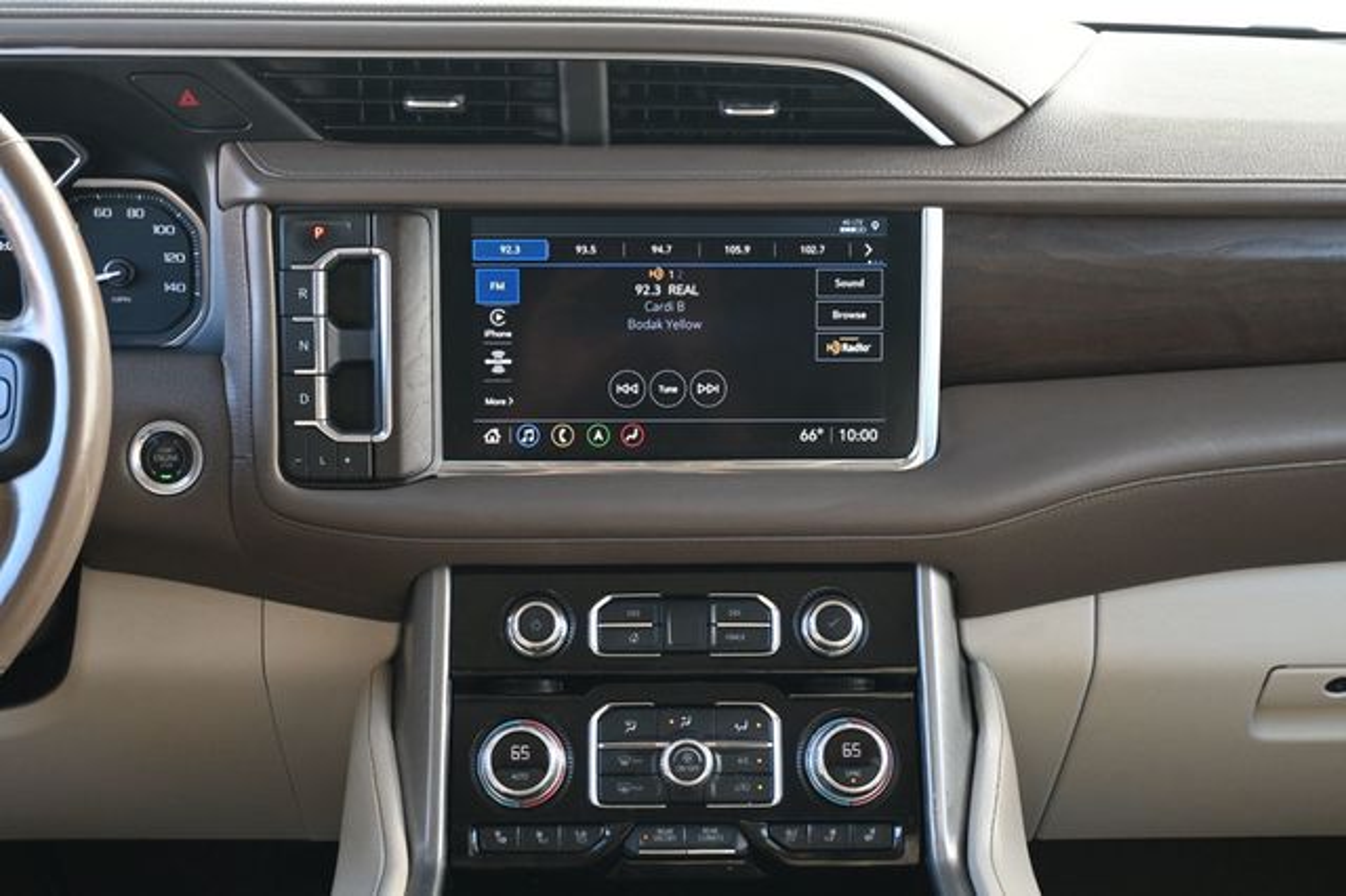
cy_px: 448
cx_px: 673
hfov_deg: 40.6
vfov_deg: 27.6
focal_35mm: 49
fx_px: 1822
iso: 720
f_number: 5
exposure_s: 1/125
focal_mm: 32.5
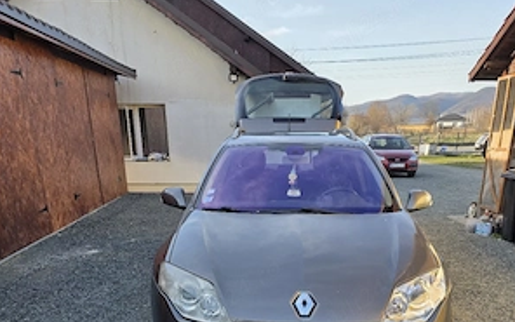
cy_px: 324
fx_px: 463
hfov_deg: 58.1
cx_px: 259
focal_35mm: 33
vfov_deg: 34.7
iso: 80
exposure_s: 1/1667
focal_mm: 6.3
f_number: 1.7
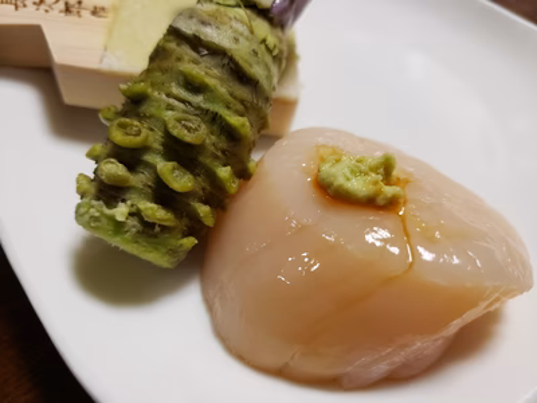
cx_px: 268
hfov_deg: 67.3
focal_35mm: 26
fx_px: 403
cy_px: 202
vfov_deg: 53.1
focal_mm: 4.3
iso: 200
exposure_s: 1/50
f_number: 1.5
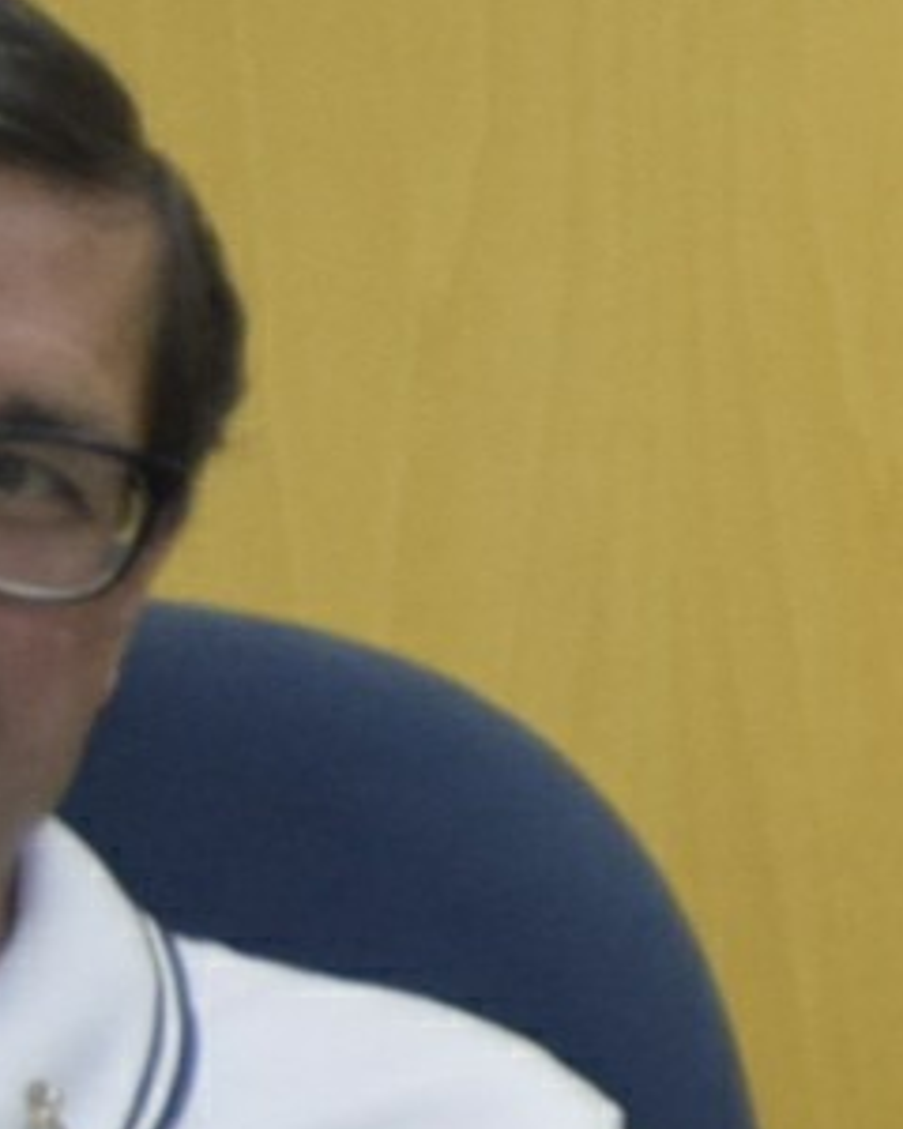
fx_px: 16425
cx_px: 5478
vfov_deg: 3.9
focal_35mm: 492
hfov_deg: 2.9
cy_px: 485
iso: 720
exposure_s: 1/60
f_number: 4.5
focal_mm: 35
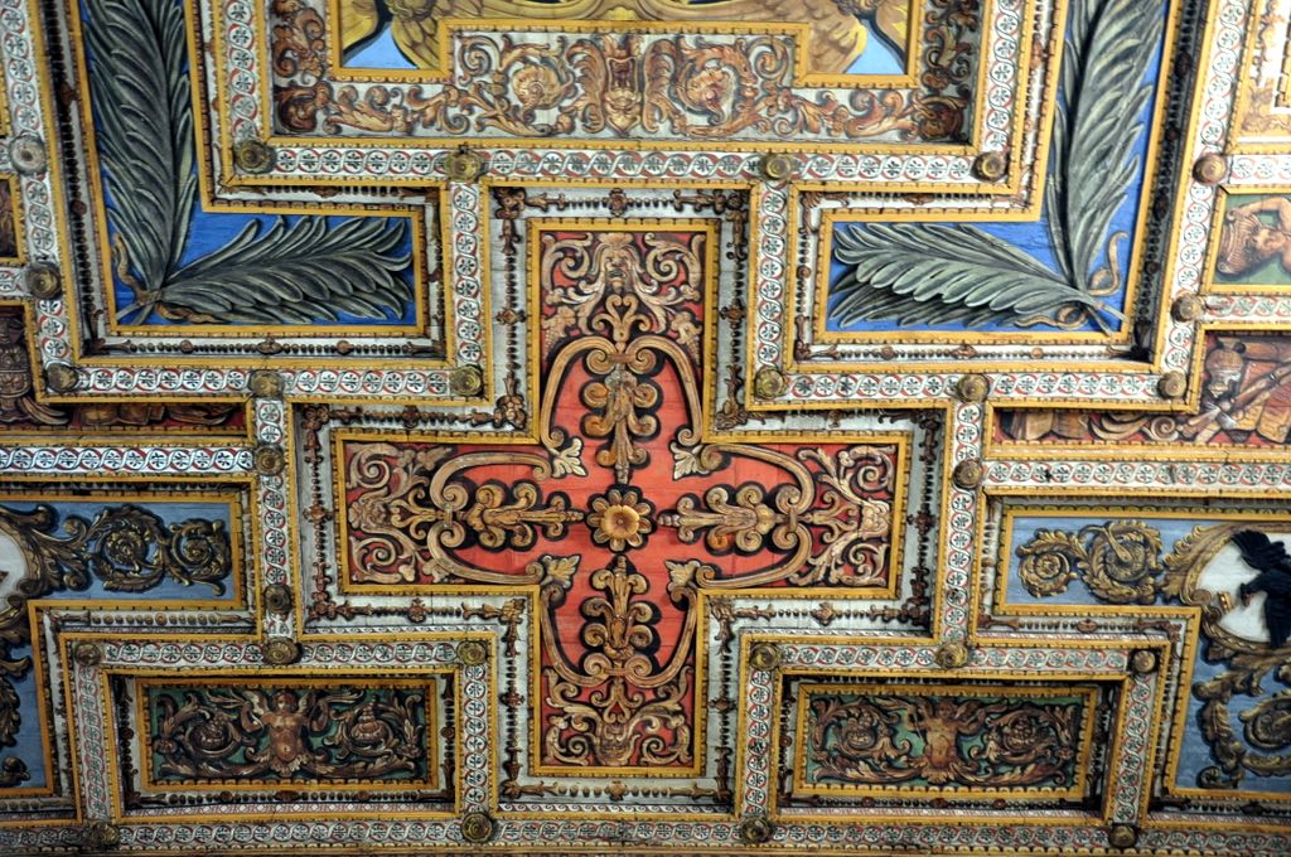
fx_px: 1612
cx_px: 646
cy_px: 428
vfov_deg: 29.8
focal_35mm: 45
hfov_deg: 43.7
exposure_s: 1/6
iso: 800
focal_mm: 30
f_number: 5.6
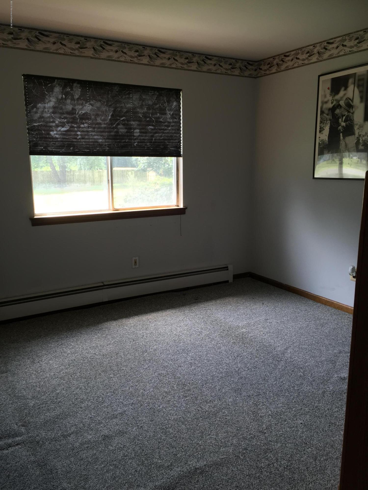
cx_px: 184
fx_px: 411
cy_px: 245
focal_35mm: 29
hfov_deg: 48.2
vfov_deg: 61.7
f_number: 2.2
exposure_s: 1/40
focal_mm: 4.15
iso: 32
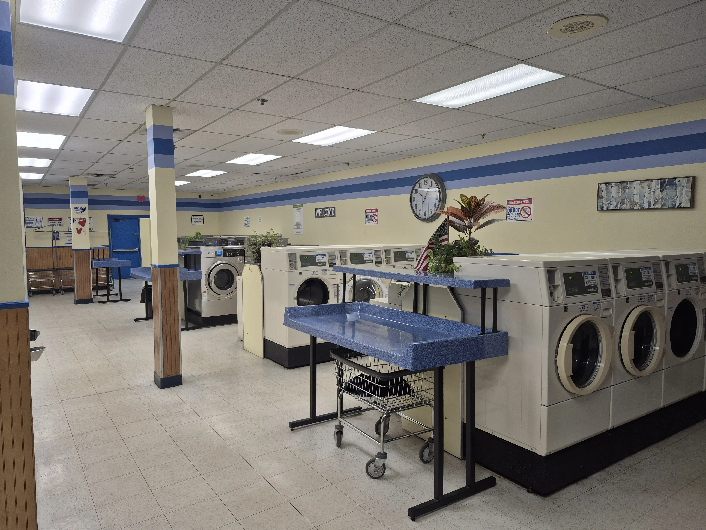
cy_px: 265
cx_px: 353
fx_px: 469
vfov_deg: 58.9
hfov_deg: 73.9
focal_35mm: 23
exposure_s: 1/120
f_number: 1.8
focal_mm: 5.4
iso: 50
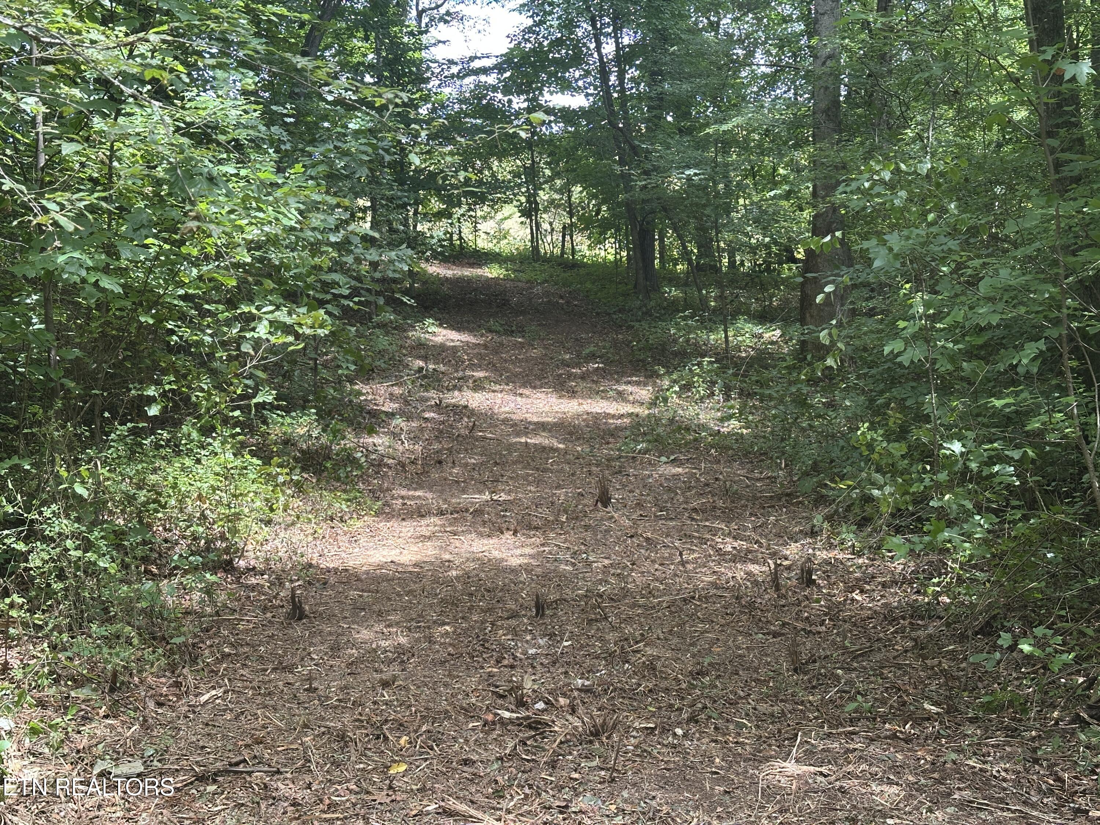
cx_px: 550
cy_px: 412
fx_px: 1525
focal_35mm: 48
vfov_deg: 30.3
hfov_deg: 39.7
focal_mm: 6.86
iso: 64
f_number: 1.78
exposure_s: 1/246
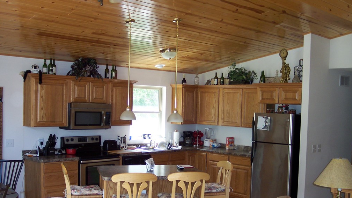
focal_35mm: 42
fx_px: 392
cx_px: 176
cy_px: 125
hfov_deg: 48.4
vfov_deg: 28.2
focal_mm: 8
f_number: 2.8
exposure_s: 1/30
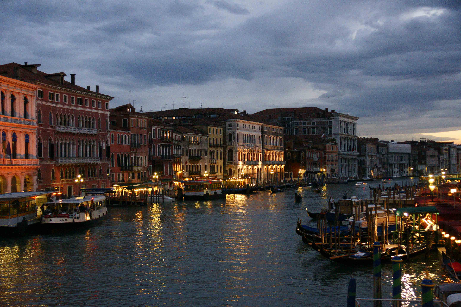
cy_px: 154
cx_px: 230
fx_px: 576
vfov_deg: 29.9
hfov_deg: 43.6
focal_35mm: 45
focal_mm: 30
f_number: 4.5
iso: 2500
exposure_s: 1/40
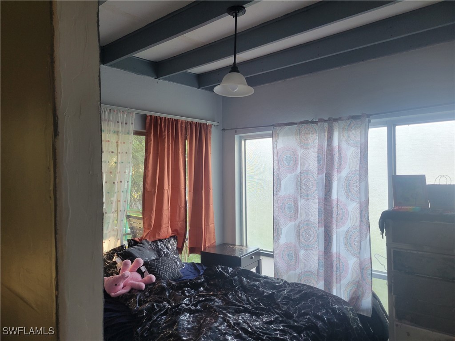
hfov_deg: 67.3
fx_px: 342
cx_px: 228
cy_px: 170
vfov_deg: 53.1
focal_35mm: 26
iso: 160
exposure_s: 1/120
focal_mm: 5.4
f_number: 1.8
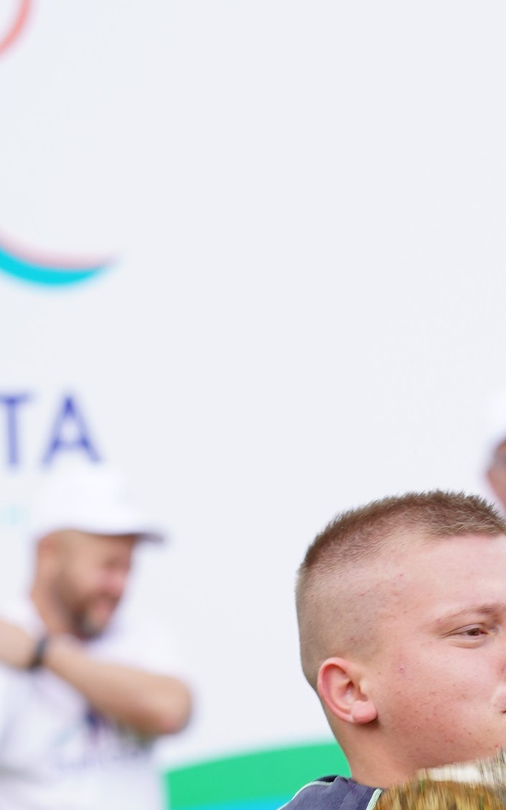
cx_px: 715
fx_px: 11009
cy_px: 1304
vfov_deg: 4.2
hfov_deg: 2.6
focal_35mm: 499
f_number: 5
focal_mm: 135
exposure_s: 1/250
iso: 100
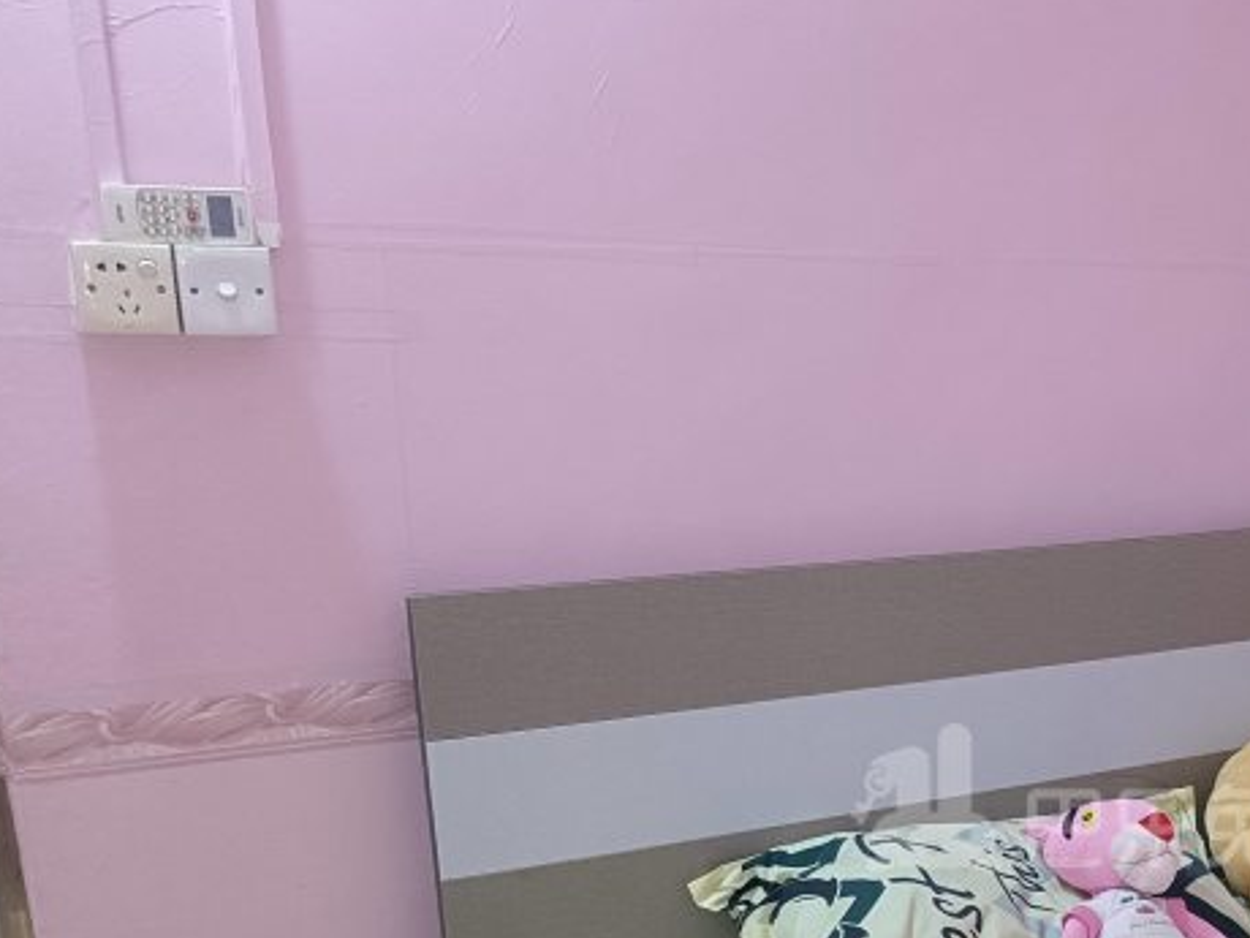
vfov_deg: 29.9
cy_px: 799
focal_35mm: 47
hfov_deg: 38.3
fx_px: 1697
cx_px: 1068
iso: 1912
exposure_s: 1/33.3
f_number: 1.9
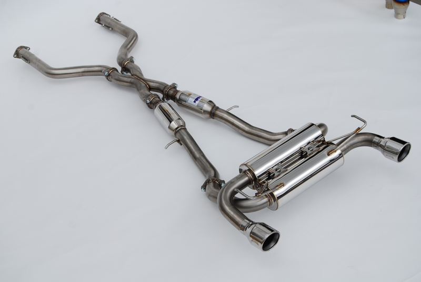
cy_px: 141
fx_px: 791
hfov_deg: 29.8
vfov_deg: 20.2
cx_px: 210
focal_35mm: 68
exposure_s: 1/250
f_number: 9
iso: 100
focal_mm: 45
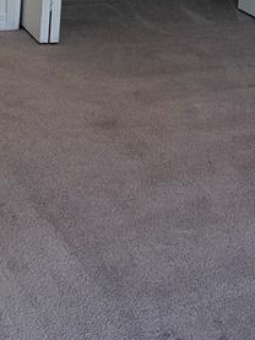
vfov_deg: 17.5
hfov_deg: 14.2
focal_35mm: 104
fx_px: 1021
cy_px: -125
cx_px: 158
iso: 200
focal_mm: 6.76
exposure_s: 1/170
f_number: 1.78
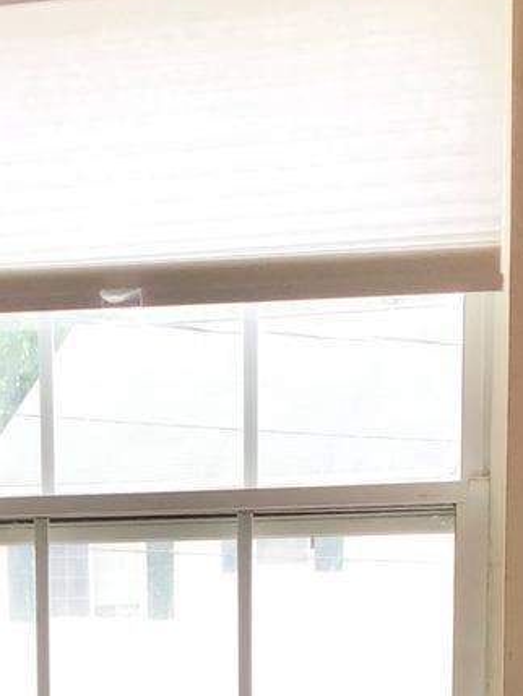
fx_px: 2235
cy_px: 894
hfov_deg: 13.2
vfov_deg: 16.8
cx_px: 24
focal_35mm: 111
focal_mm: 3.3
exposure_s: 1/121
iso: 25
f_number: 2.4
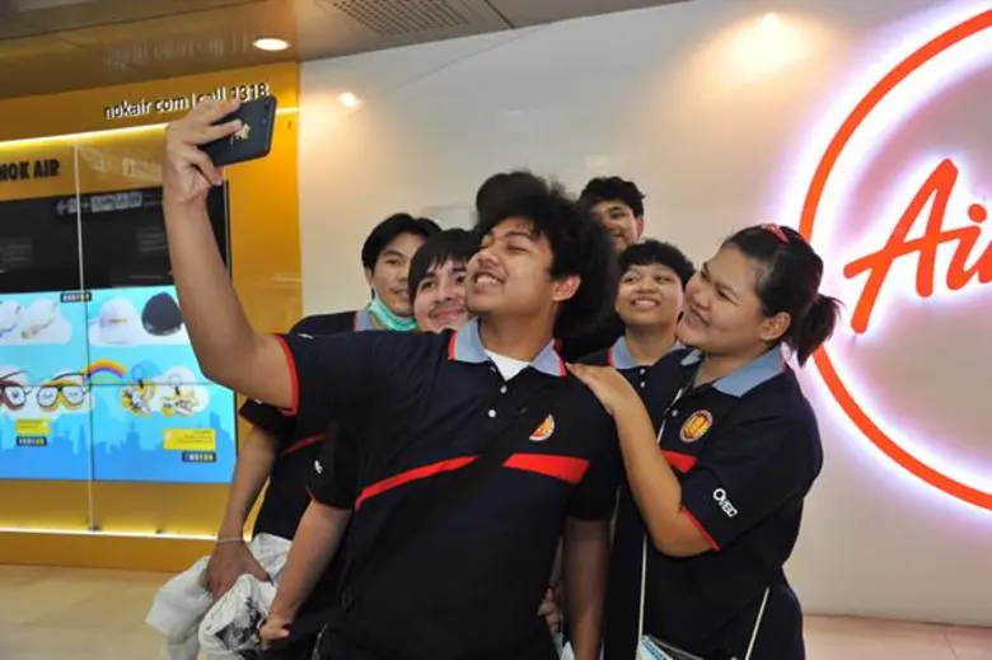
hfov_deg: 55.8
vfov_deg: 38.8
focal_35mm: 34
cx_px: 496
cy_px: 330
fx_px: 936
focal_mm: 34
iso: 1600
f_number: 5
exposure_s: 1/100
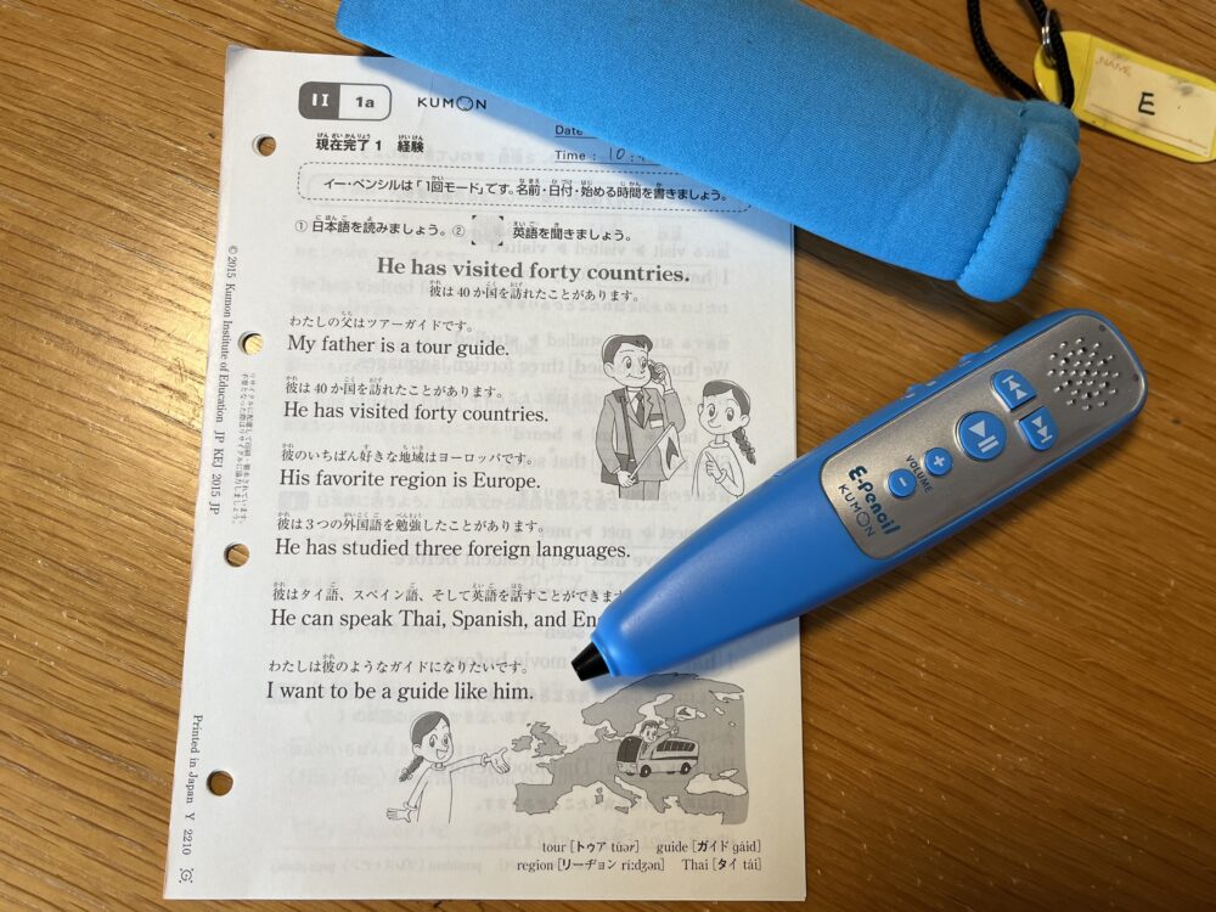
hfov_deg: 67.3
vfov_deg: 53.1
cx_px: 608
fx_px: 913
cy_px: 456
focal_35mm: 26
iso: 80
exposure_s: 1/121
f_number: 1.6
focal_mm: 5.1
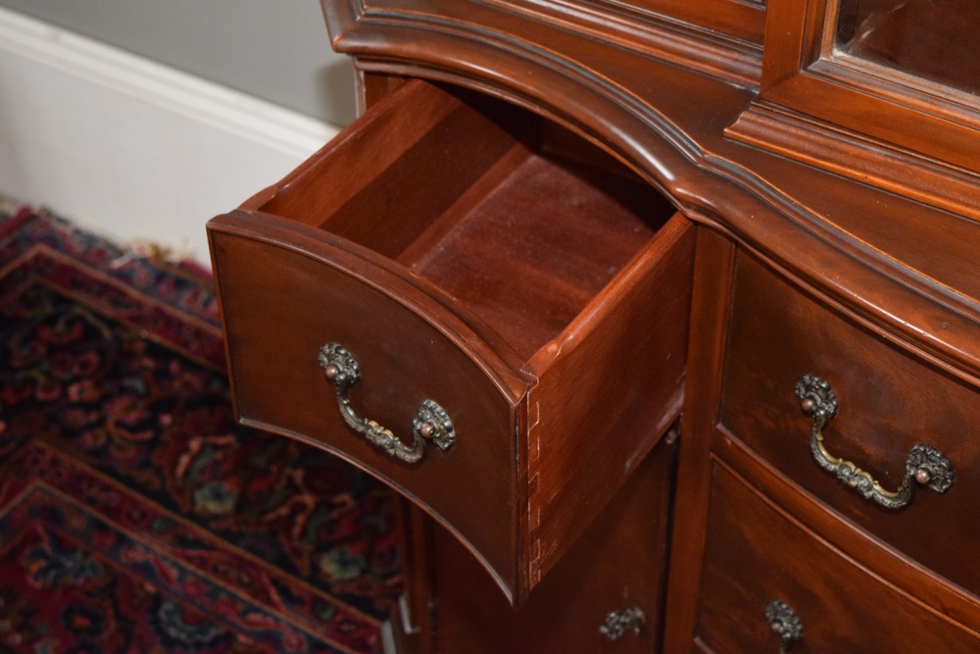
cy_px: 327
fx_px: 1838
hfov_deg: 29.9
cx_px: 490
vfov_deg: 20.2
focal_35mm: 68
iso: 3200
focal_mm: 45
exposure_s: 1/60
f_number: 5
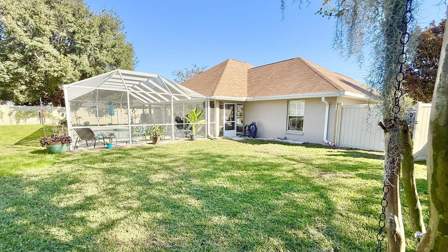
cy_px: 136
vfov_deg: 67.0
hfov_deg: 99.3
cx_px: 230
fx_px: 190
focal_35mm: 16
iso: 50
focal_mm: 2.22
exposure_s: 1/888
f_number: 2.2
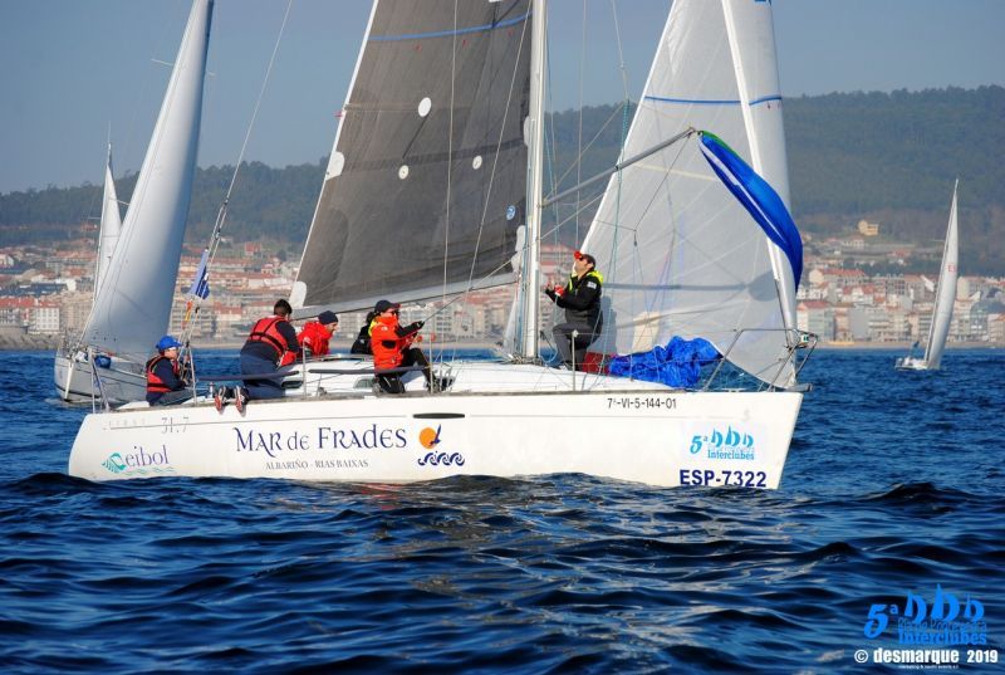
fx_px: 4280
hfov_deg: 13.4
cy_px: 338
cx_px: 502
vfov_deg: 9.0
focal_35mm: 153
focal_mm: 102
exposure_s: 1/640
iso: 100
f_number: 6.3
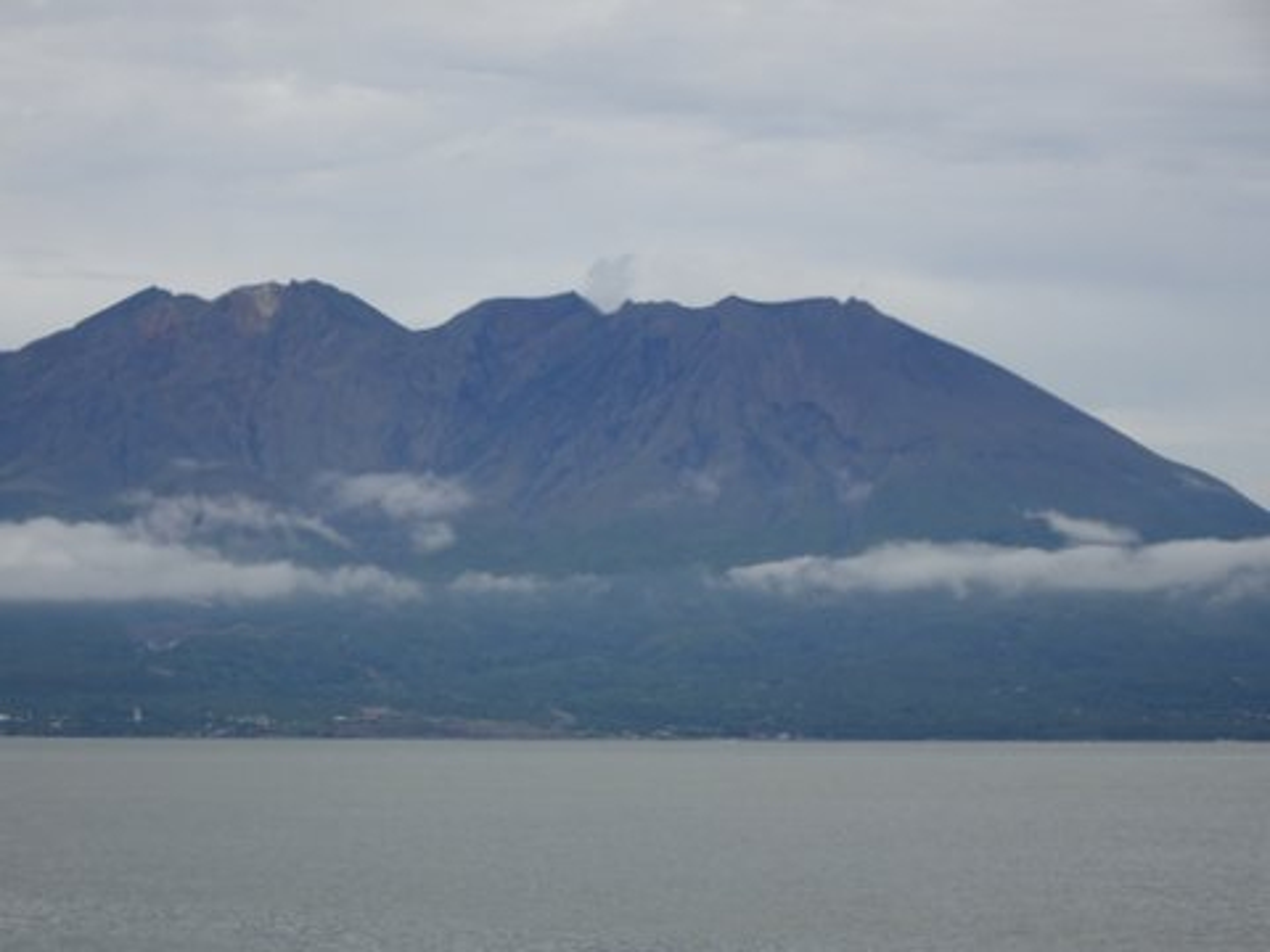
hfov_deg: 16.0
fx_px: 4513
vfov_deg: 12.0
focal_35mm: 123
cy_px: 476
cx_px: 635
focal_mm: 20.96
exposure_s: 1/500
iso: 80
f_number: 5.6
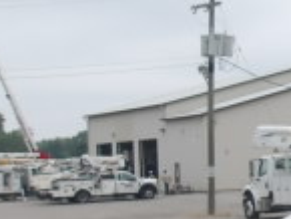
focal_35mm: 119
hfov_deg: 13.9
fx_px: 1001
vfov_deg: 12.5
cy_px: 143
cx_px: 586
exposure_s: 1/60
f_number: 10.4
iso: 100
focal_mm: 4.9
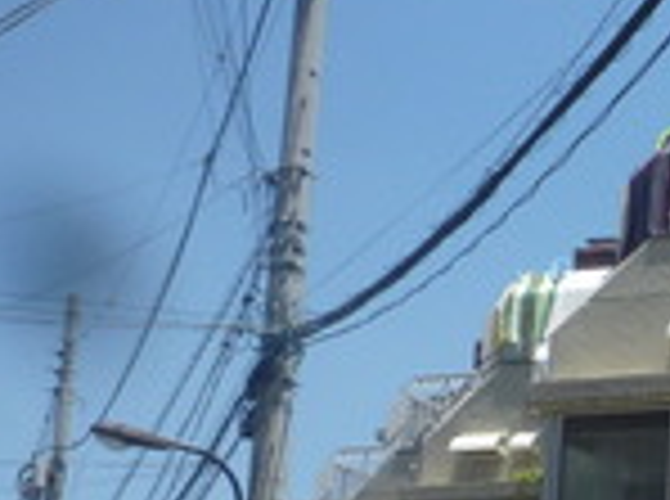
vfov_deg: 14.4
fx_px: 1950
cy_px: 477
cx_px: 1187
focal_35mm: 101
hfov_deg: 16.5
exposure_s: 1/500
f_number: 4
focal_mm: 4.4
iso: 80
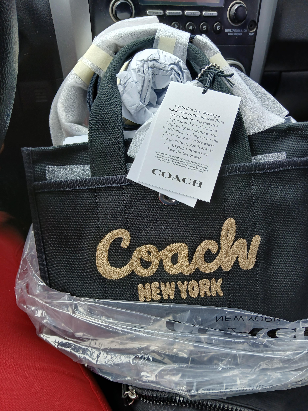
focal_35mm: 26
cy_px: 206
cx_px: 154
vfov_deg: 67.3
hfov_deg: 53.1
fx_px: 308
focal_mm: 3.98
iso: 25
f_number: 1.8
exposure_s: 1/60
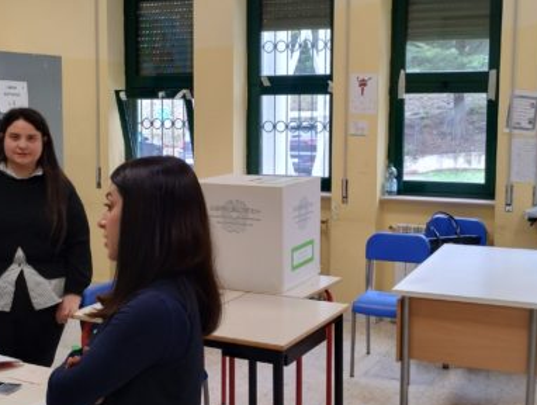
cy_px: 186
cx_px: 247
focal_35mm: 51
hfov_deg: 37.4
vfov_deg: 28.6
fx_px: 793
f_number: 1.8
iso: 272
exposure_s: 1/40
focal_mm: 4.27
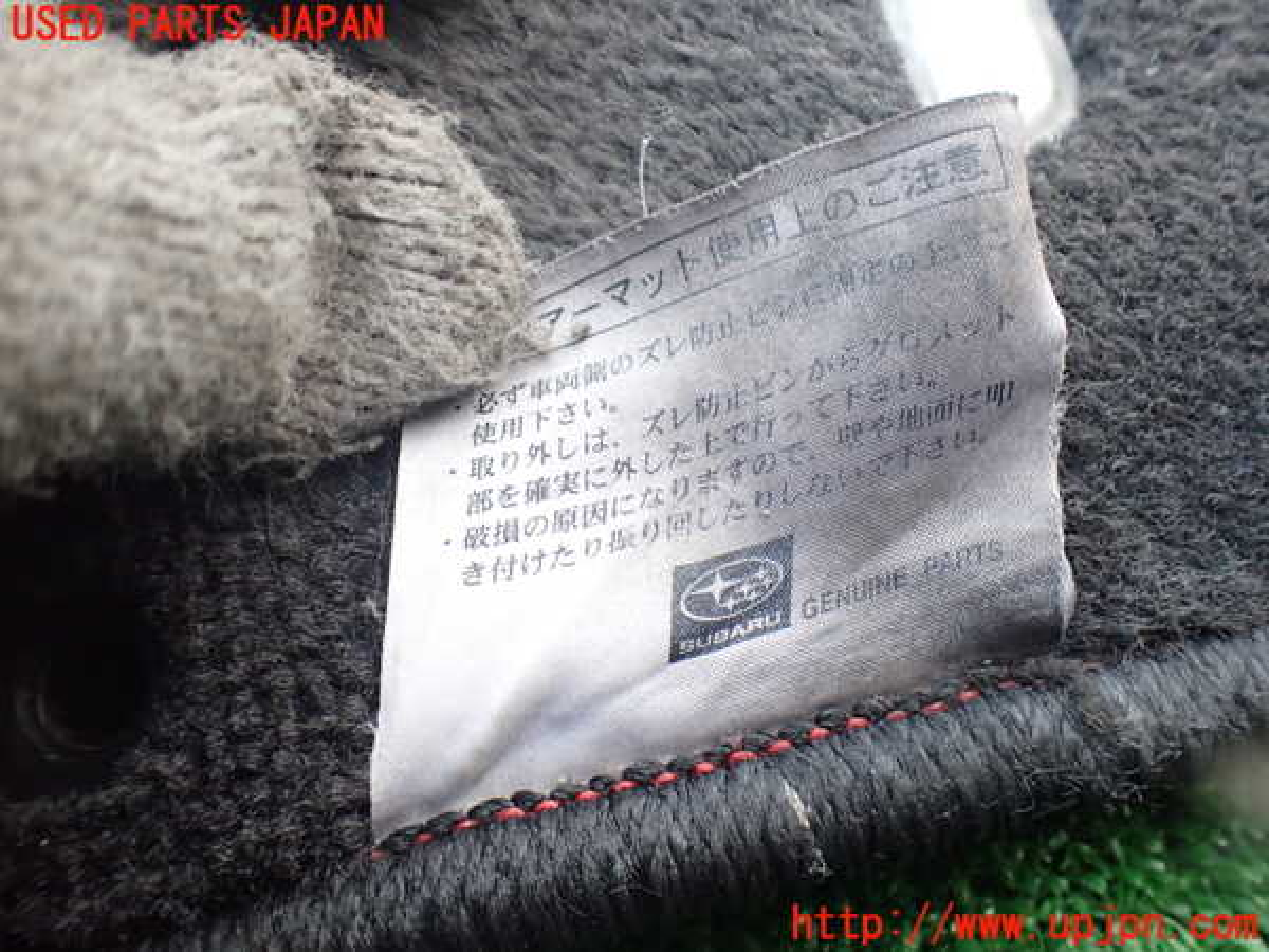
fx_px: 1100
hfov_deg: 60.0
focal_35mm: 30
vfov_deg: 46.8
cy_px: 476
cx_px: 634
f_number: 2.3
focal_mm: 5.4
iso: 500
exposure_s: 1/125
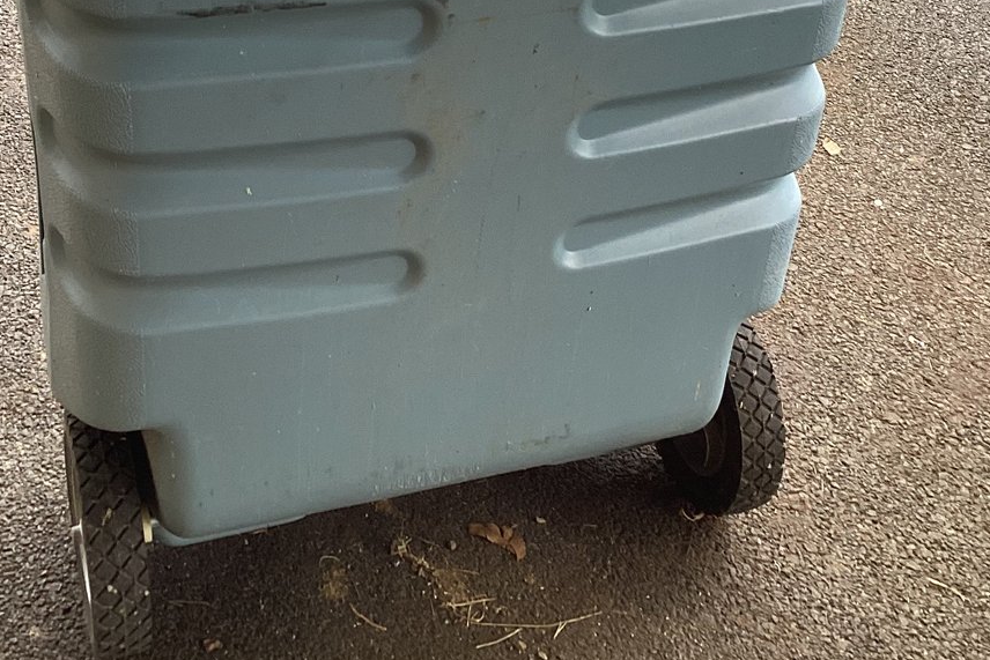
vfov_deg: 23.2
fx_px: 1568
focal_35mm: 57
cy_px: 72
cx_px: 428
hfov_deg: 35.0
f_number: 2.4
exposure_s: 1/120
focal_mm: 3.3
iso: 50
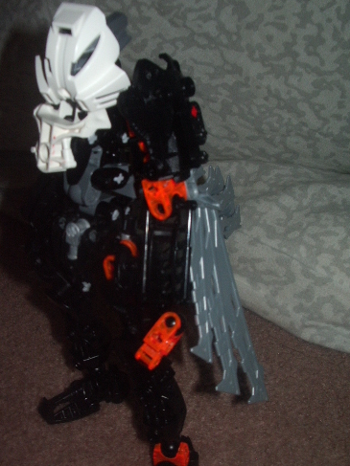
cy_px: 267
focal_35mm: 46
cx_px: 135
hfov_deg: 31.4
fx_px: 620
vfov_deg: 41.1
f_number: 4.3
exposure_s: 1/40
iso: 100
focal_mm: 5.8
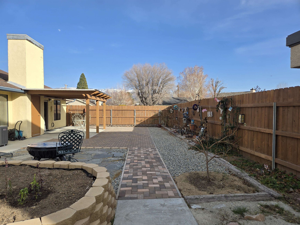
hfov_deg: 73.9
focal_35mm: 23
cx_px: 150
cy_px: 112
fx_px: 199
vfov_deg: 58.9
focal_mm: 5.4
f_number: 1.8
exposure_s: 1/1654
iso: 25
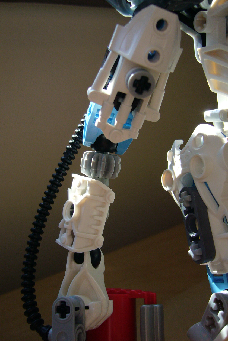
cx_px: 105
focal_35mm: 37
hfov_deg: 35.9
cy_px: 171
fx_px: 351
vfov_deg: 51.9
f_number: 2.8
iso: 100
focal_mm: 5.8
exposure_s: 1/400
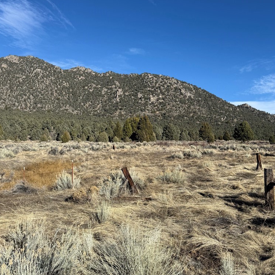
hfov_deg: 55.6
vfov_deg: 55.3
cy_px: 115
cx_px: 136
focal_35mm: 29
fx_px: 261
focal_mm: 6.76
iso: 80
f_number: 1.78
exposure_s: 1/5714
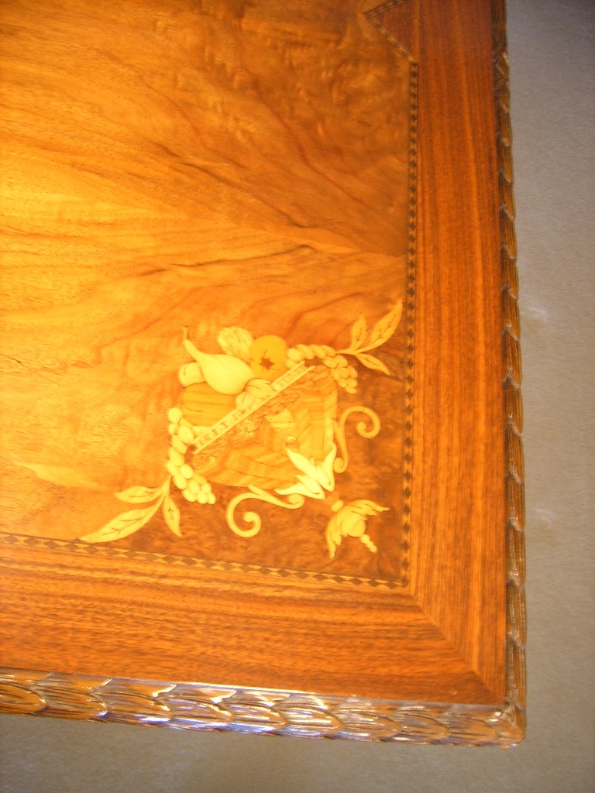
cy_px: 396
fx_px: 802
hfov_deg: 40.7
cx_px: 298
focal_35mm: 35
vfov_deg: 52.6
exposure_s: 1/15
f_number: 2.8
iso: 100
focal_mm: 5.8
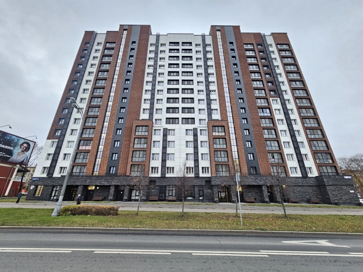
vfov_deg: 89.9
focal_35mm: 13
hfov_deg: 106.2
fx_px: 136
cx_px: 182
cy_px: 136
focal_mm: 2.2
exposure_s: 1/50
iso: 125
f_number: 2.2
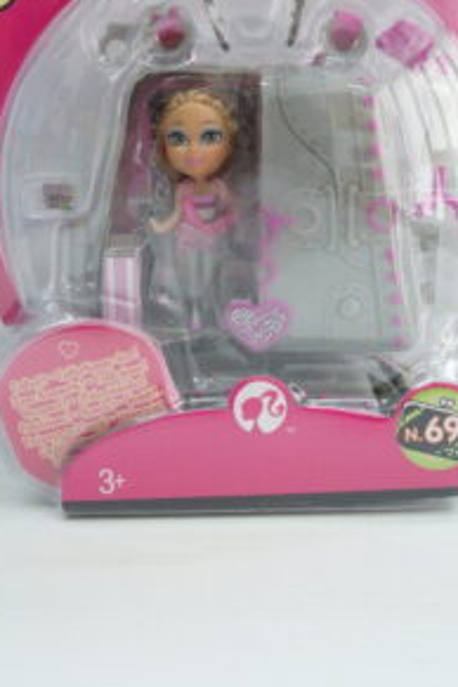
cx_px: 227
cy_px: 214
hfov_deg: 27.6
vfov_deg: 39.9
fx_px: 931
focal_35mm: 49
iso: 1250
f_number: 5.6
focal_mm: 21
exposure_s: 1/60
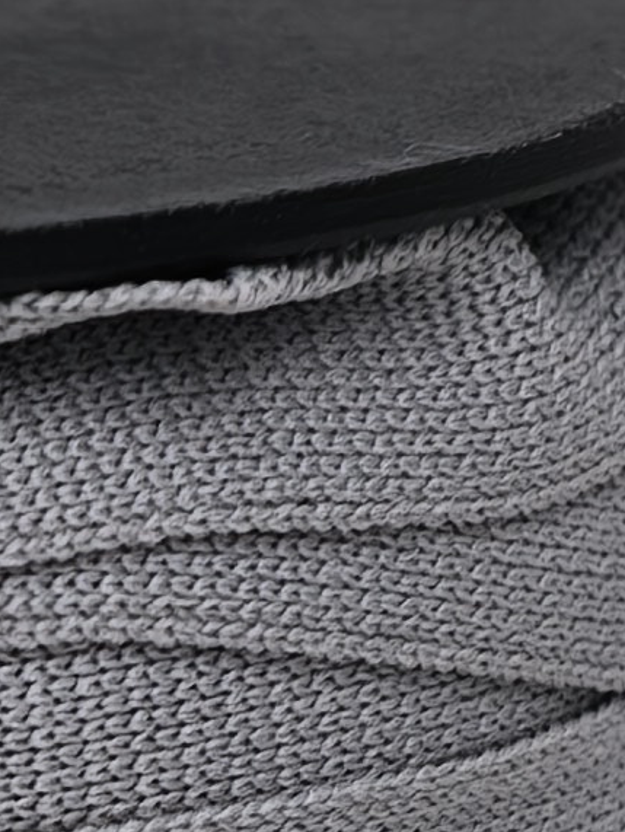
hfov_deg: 2.3
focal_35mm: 638
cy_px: 1561
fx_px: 15342
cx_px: -517
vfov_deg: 3.1
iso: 125
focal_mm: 24.13
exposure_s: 1/100
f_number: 2.4
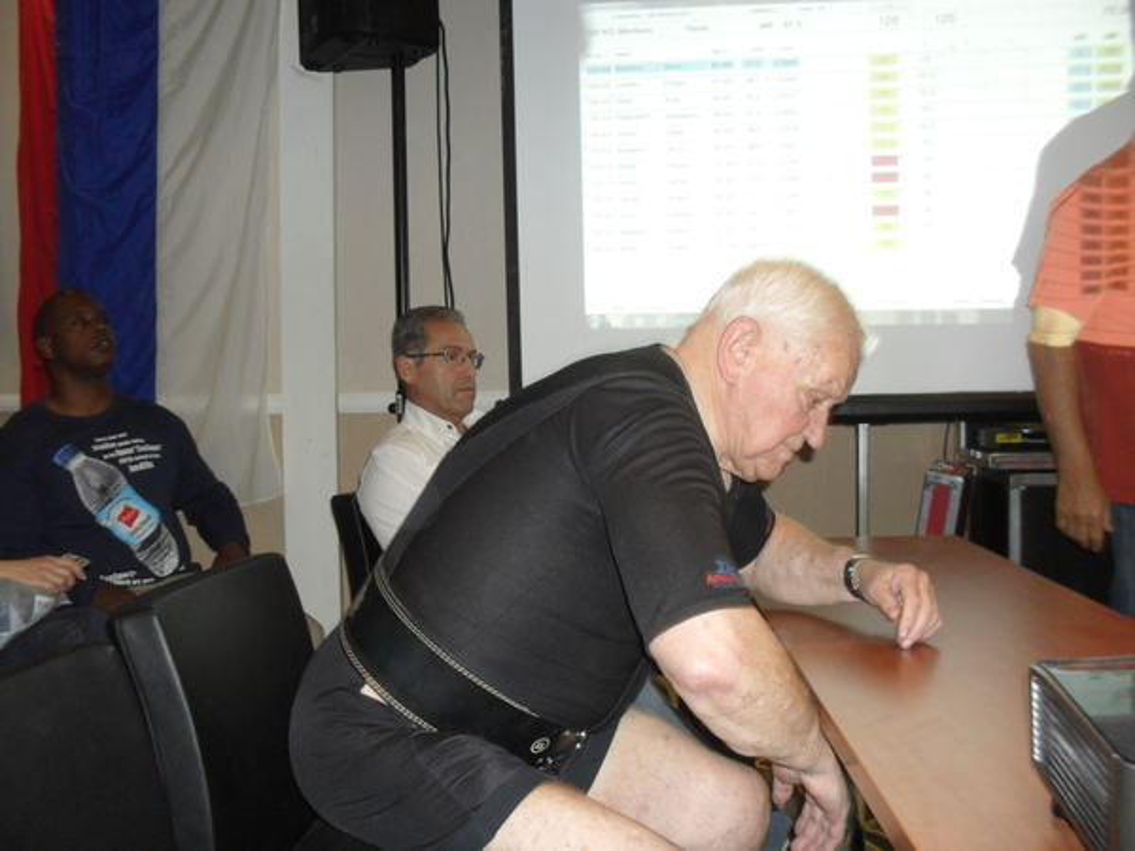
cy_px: 426
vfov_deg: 40.7
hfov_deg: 52.6
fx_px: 1148
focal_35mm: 35
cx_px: 568
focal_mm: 6.3
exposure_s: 1/45
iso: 200
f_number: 3.2
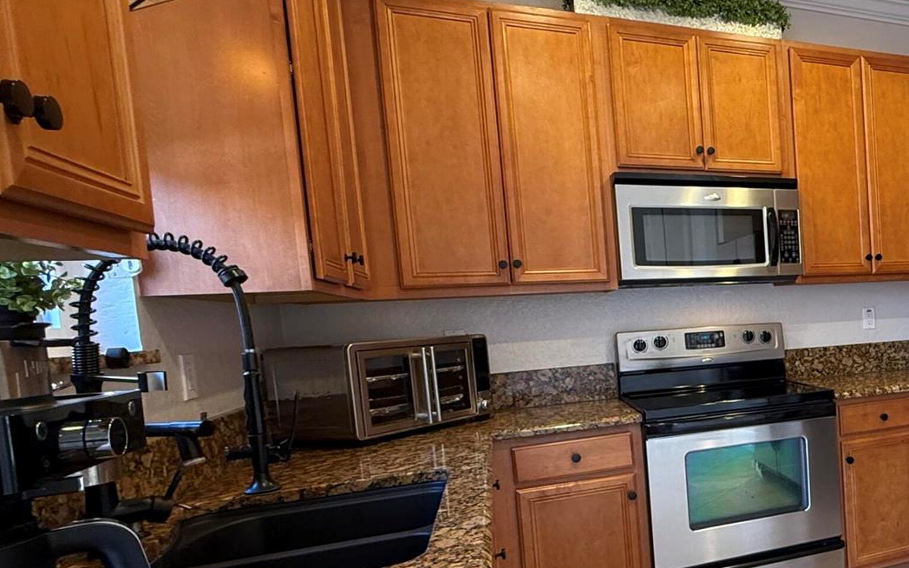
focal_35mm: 29
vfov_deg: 42.8
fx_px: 718
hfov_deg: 53.6
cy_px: 357
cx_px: 870
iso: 250
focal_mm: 2.22
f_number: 2.2
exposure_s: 1/60
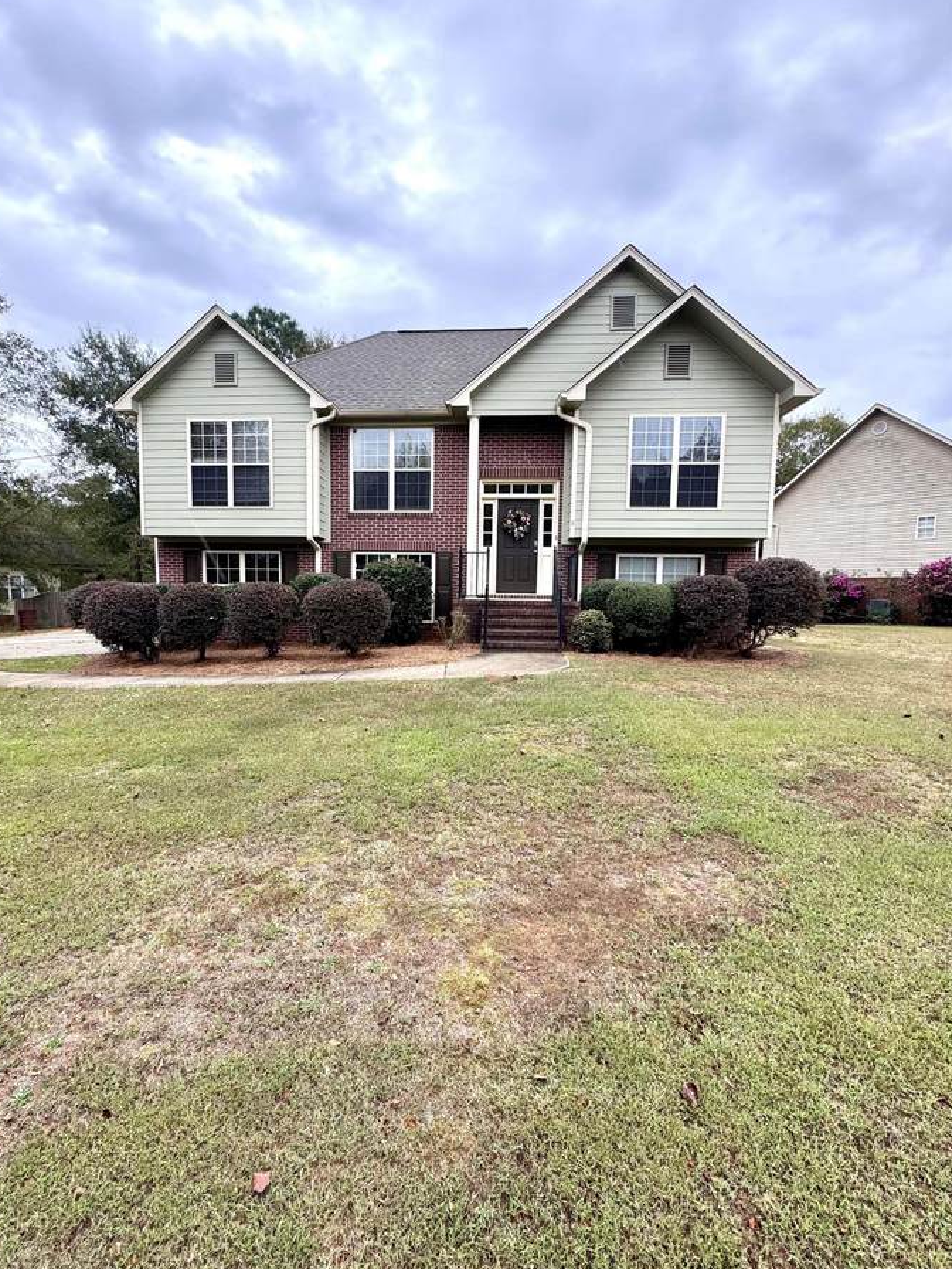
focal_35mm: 15
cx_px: 445
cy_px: 637
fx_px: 550
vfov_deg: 98.2
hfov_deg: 81.6
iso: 40
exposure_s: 1/198
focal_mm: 2.22
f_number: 2.2
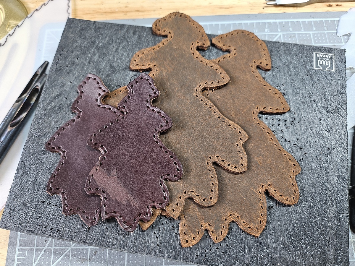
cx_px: 178
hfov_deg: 71.6
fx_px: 246
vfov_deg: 56.8
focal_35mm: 24
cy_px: 133
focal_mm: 5
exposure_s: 1/60.2
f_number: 1.8
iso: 100
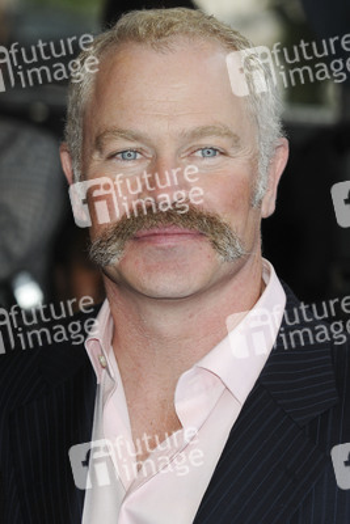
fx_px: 2011
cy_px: 262
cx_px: 175
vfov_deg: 14.9
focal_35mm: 138
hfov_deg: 9.9
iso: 400
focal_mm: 92
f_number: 5
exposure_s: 1/160
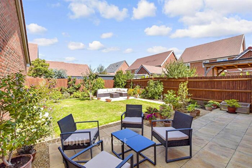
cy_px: 84
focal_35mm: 15
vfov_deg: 77.4
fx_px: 105
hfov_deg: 100.4
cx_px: 126
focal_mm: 10
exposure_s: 1/250
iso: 500
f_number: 13
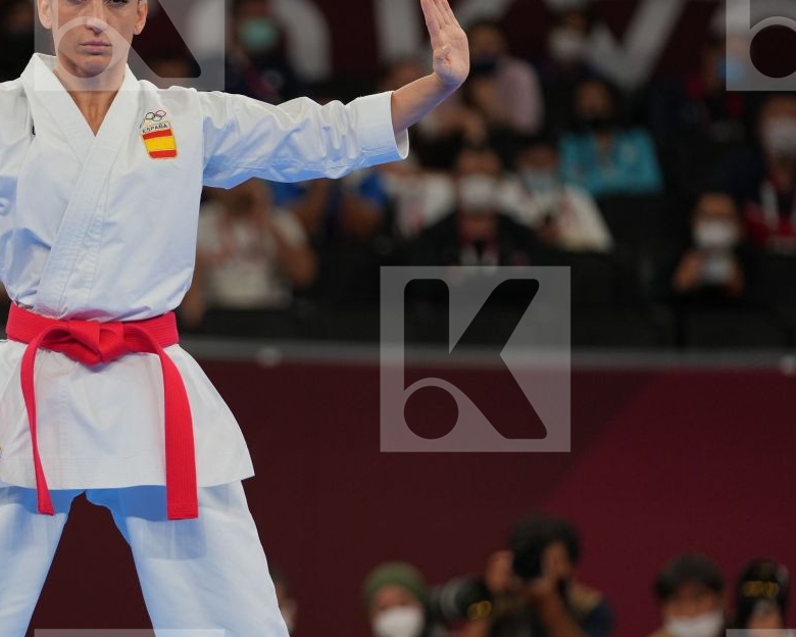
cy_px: 359
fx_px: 8575
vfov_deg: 4.3
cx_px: 130
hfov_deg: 5.3
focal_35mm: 364
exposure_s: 1/1000
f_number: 2.8
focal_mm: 168
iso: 500
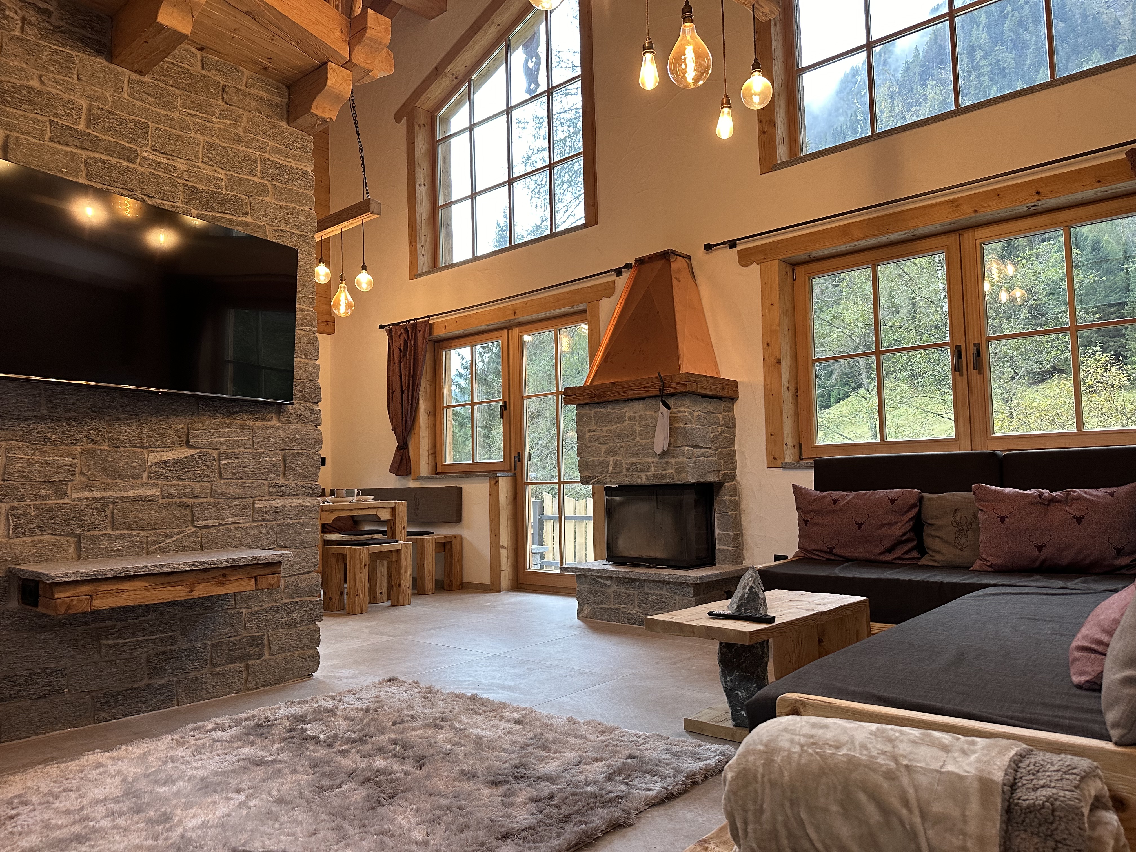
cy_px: 426
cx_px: 568
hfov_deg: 71.6
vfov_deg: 56.8
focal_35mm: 24
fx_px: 788
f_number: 1.78
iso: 200
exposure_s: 1/100
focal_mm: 6.86
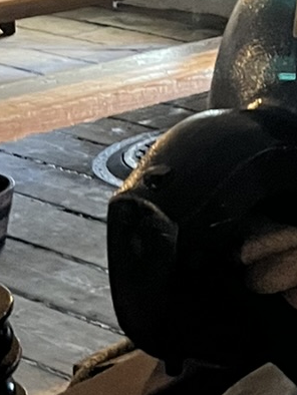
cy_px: -147
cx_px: 697
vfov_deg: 13.9
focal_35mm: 135
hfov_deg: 9.8
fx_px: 1543
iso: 640
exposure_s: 1/25
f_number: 1.6
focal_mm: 5.1
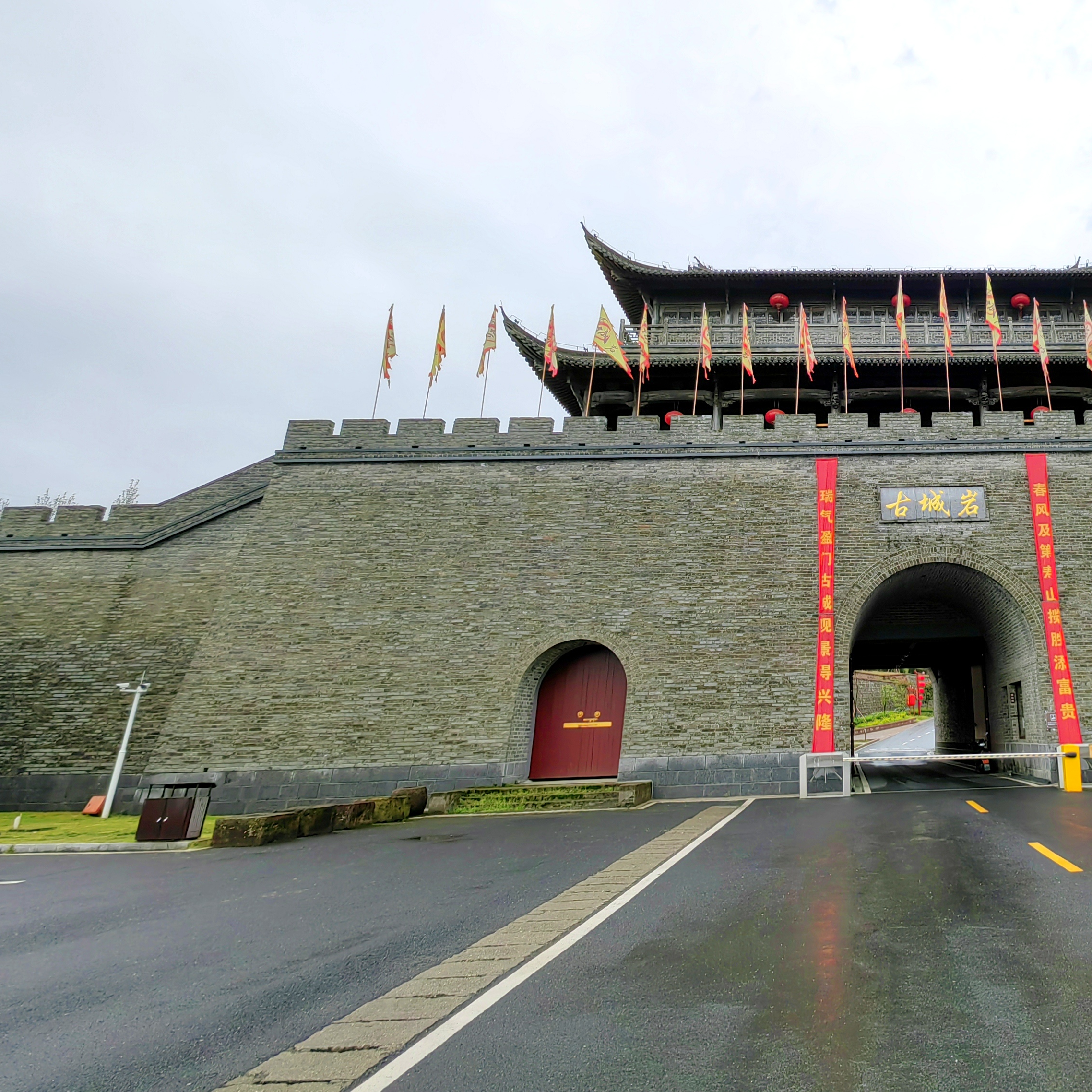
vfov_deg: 71.9
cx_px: 877
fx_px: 749
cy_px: 480
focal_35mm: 21
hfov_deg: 65.5
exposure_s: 1/912
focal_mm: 1.76
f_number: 2.2
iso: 50
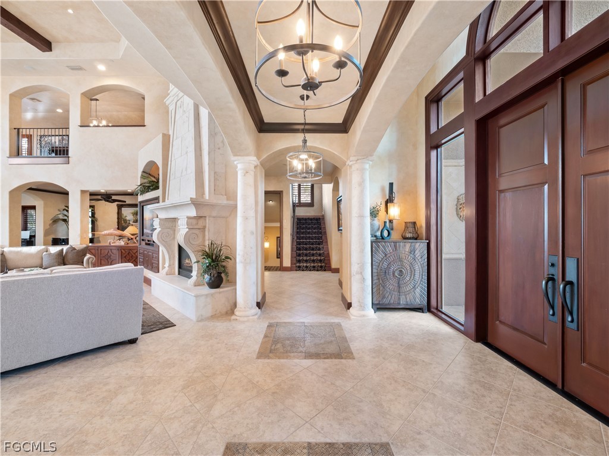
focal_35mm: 14
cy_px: 228
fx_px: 246
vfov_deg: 85.7
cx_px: 304
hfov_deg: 102.1
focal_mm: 7
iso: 200
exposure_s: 1/3
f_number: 7.1
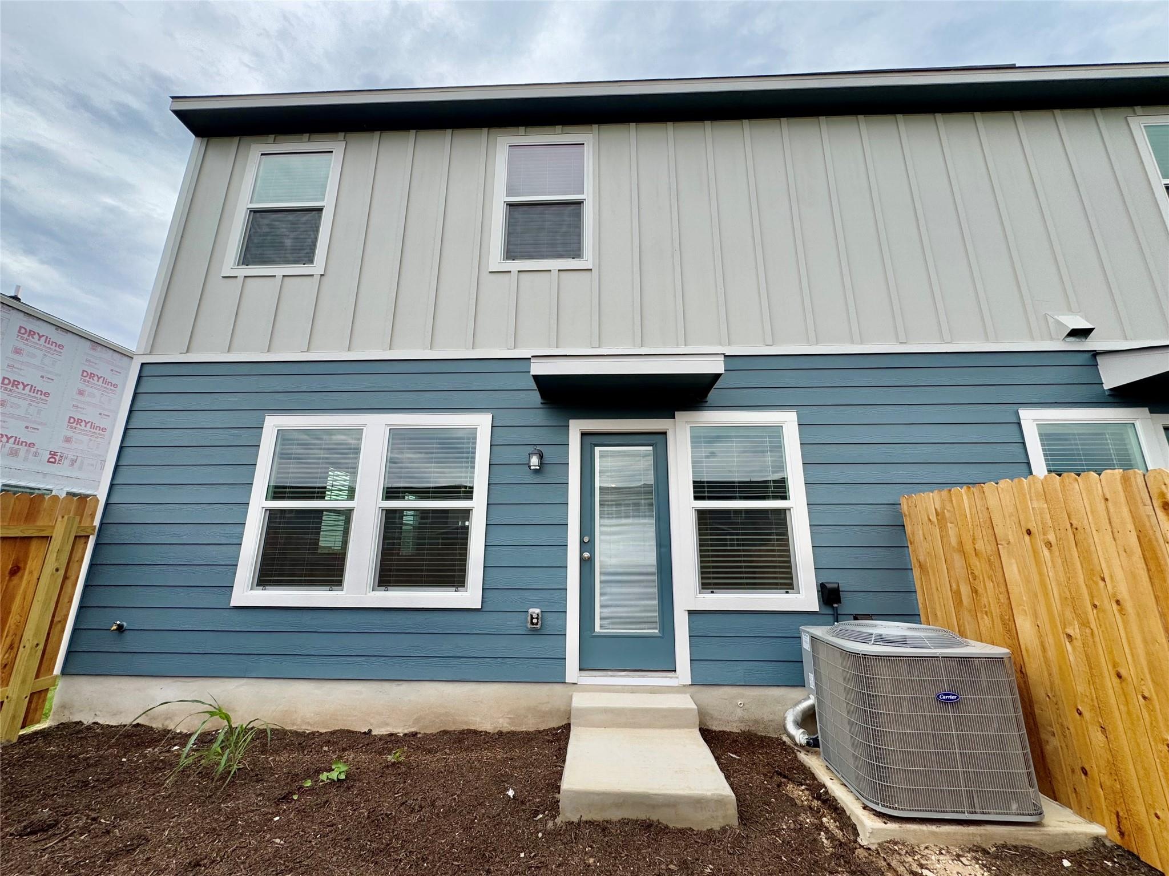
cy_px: 438
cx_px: 584
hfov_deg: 102.1
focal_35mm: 14
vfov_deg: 85.7
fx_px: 473
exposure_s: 1/921
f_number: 2.2
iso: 50
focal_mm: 2.22
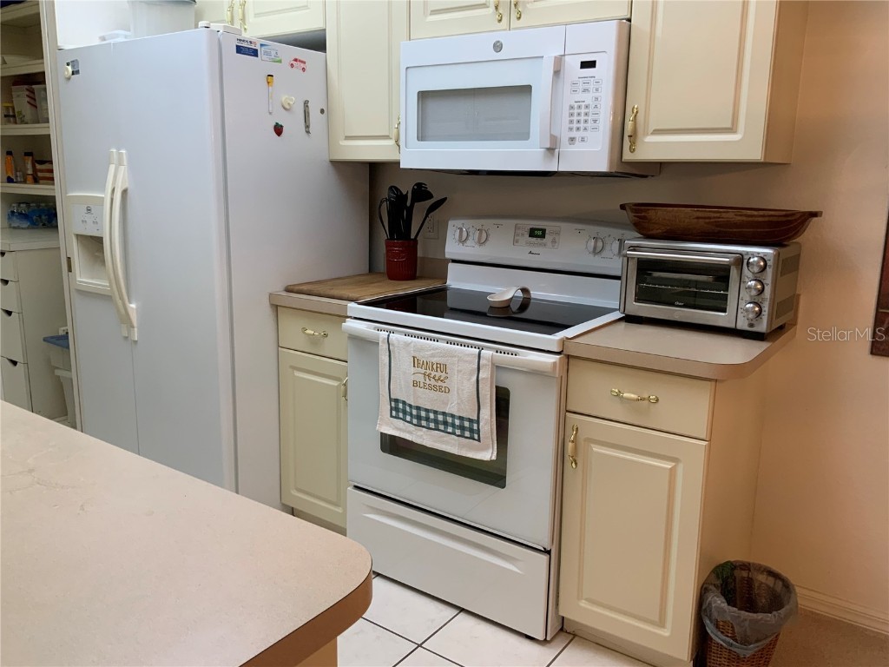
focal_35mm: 29
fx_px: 745
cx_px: 444
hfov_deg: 61.7
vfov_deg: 48.2
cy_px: 334
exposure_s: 1/60
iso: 50
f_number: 1.8
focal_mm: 3
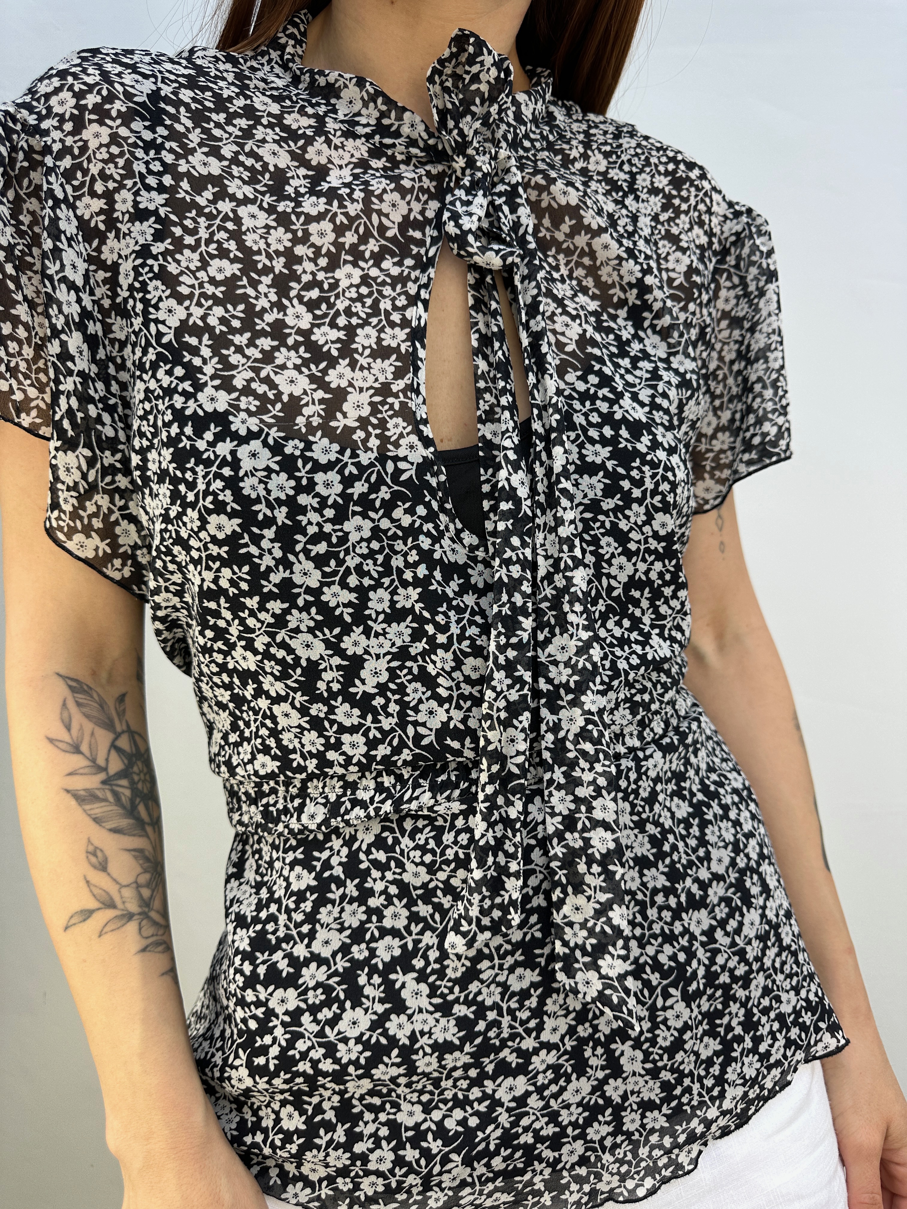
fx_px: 838
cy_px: 604
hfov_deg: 56.8
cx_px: 454
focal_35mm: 24
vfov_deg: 71.6
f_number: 1.78
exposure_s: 1/529
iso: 80
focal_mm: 6.86
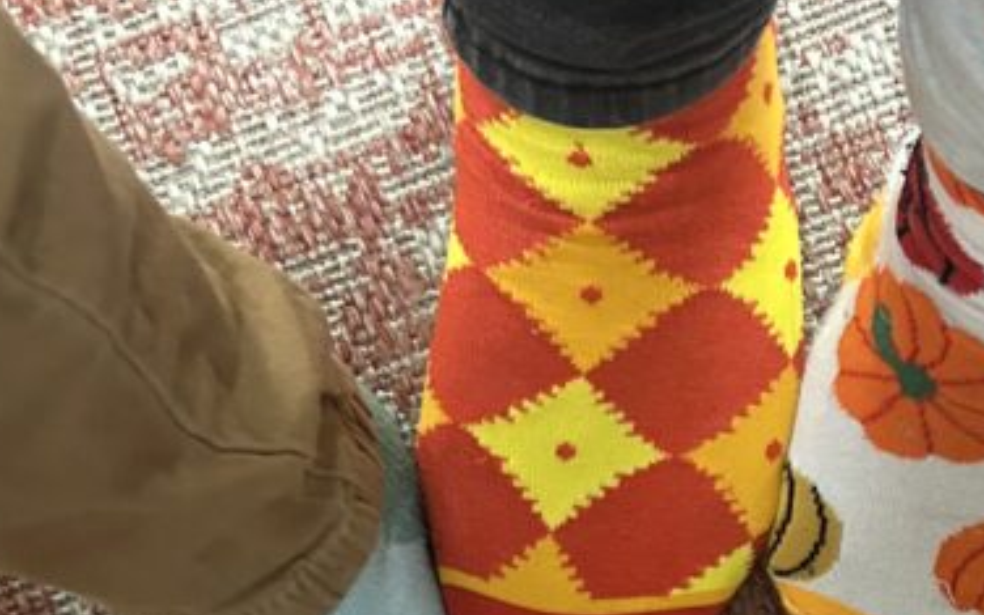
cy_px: 675
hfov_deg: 27.1
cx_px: 756
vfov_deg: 16.8
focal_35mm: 75
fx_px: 2011
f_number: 1.5
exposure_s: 1/40
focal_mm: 5.7
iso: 500
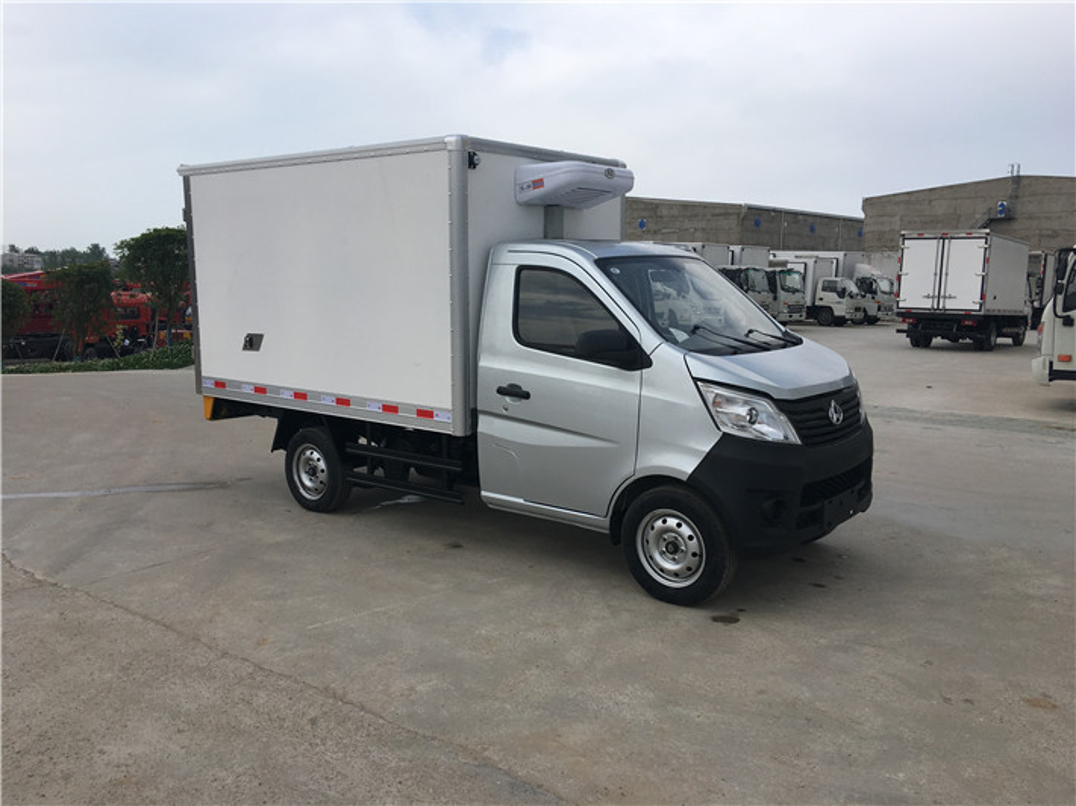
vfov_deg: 48.2
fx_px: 901
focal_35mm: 29
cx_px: 538
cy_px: 403
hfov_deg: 61.7
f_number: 2.2
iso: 25
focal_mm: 4.15
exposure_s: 1/1326
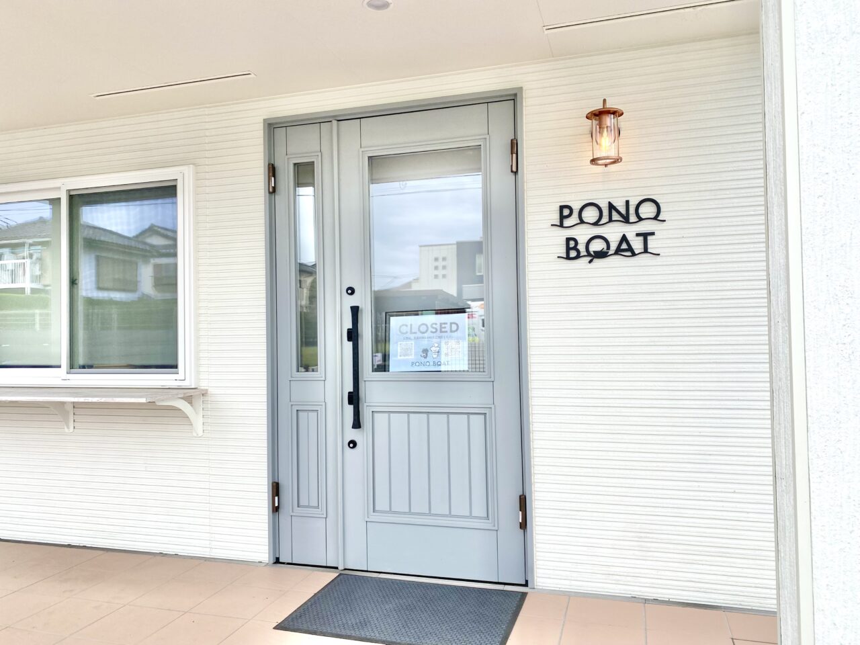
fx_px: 646
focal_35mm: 26
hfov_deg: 67.3
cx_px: 430
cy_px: 322
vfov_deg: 53.1
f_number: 1.8
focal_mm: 4.25
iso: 32
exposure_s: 1/942
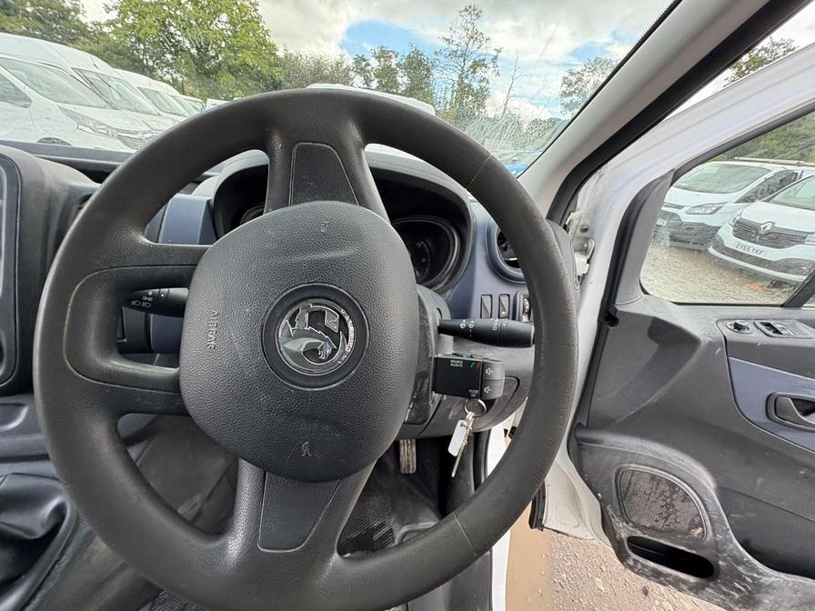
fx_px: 330
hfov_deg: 102.1
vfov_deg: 85.7
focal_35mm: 14
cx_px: 408
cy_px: 306
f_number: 2.2
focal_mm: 2.22
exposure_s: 1/113
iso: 125
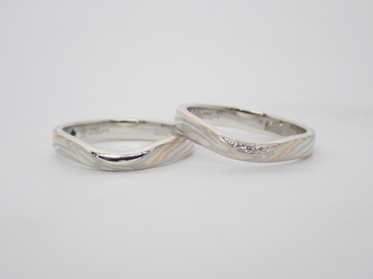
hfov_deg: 25.3
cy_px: 140
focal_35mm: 77
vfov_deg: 19.1
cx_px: 186
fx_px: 829
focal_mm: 13.65
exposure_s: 1/125
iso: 200
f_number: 4.1
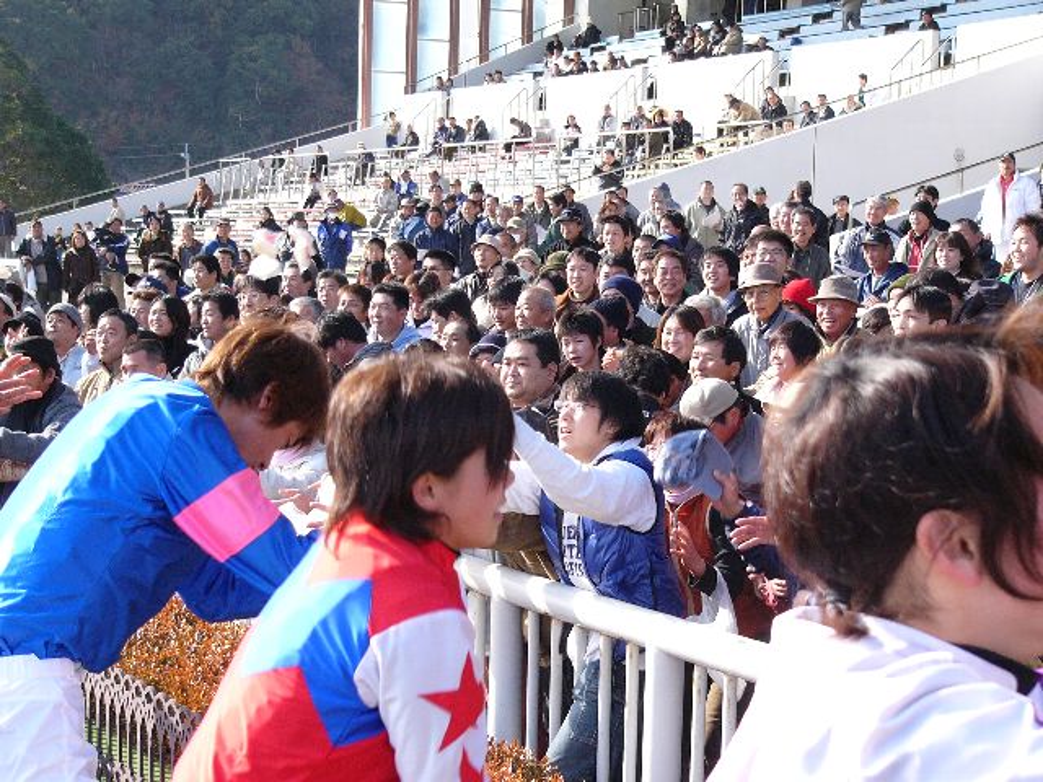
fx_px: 2561
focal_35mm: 85
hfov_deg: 23.0
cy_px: 391
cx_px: 522
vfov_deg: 17.4
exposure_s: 1/400
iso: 100
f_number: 4
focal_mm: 14.2
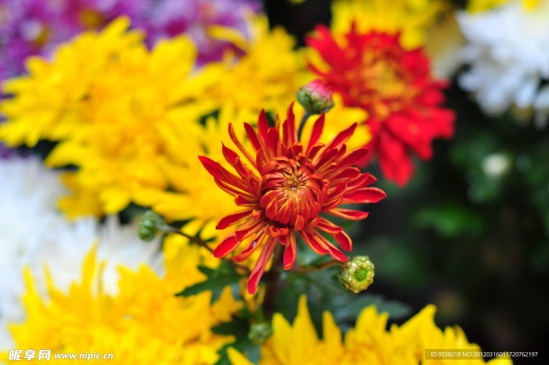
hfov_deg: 27.0
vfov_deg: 18.1
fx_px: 1142
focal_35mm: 75
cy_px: 182
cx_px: 274
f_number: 3.2
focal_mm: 50
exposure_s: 1/60
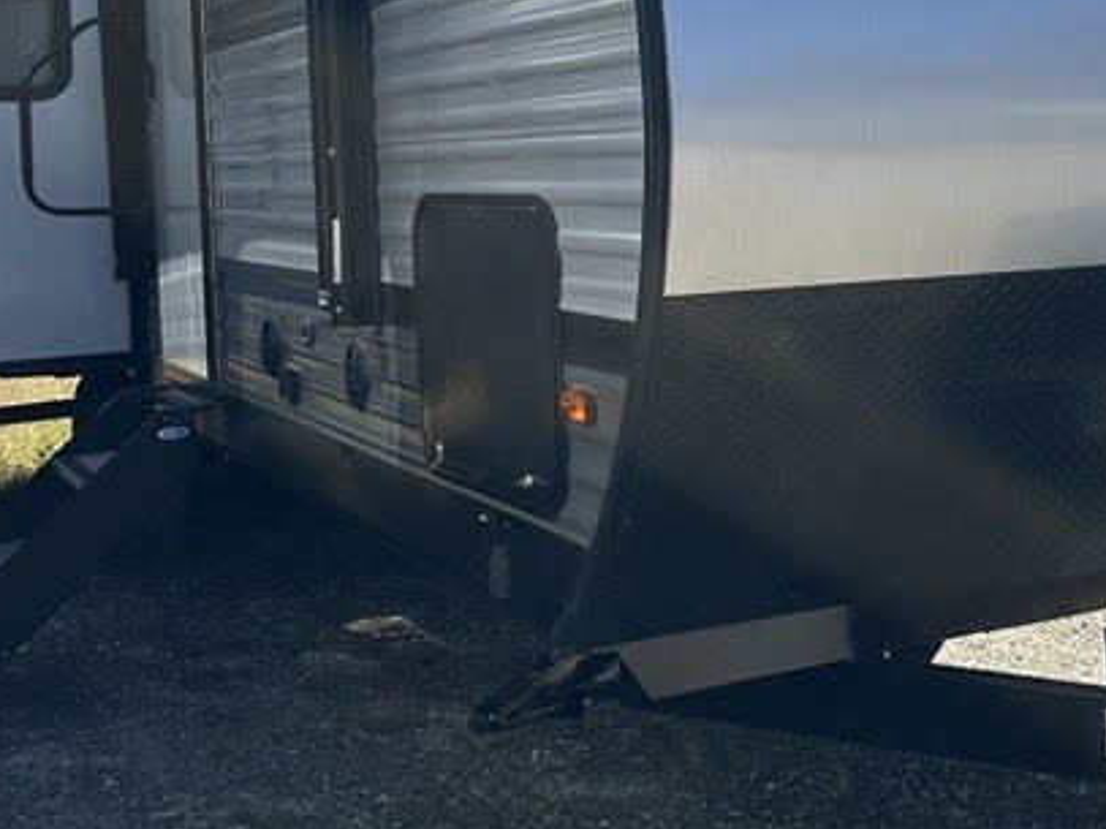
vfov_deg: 24.5
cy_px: 182
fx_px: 1885
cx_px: 1000
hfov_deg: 31.2
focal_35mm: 59
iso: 80
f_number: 1.78
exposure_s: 1/3356
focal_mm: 6.86
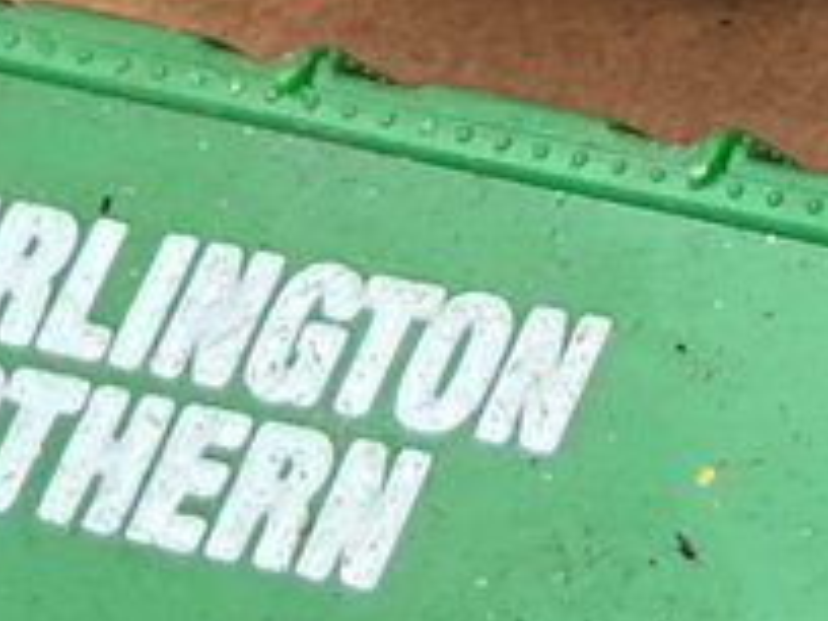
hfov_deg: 8.2
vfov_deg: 6.6
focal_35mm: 215
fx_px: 5143
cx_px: 2226
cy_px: -826
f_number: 1.8
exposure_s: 1/514
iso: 16
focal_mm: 3
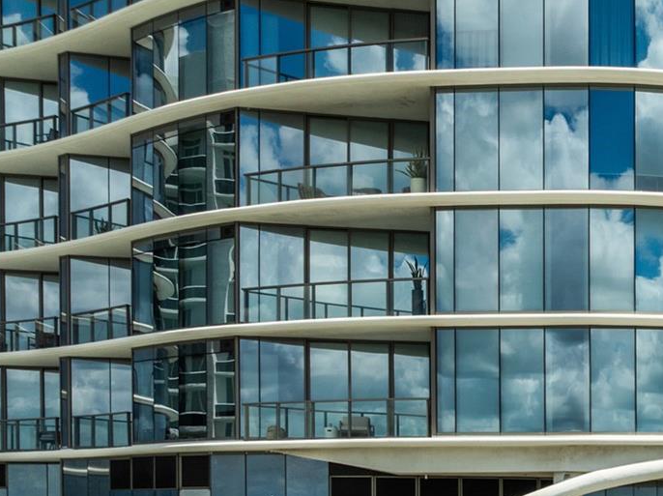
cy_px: 531
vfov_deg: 24.5
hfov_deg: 30.6
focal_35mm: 56
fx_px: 1071
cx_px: 735
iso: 150
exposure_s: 1/4000
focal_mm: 12.29
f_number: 2.8
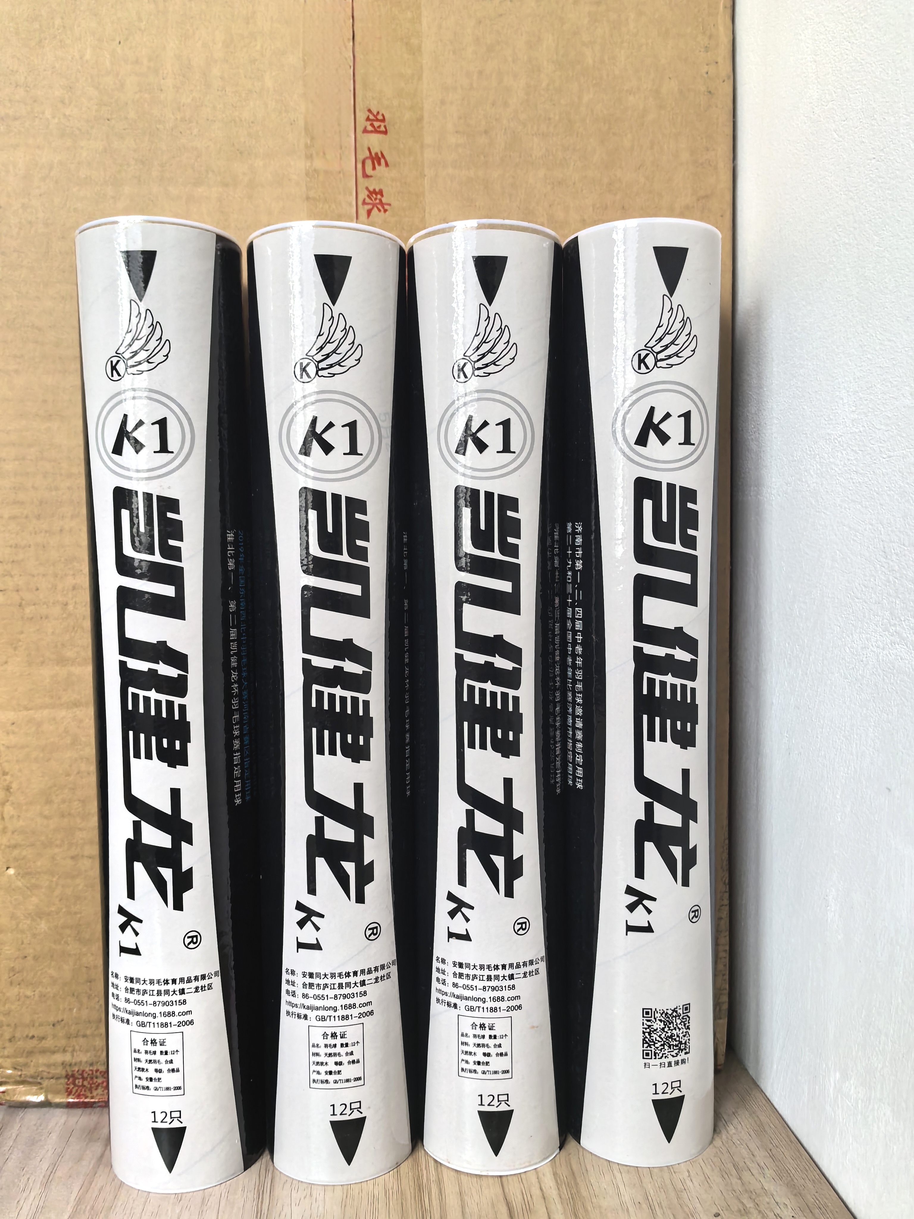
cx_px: 457
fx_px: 951
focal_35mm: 27
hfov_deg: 51.4
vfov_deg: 65.3
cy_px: 610
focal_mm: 5.75
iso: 200
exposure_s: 1/100
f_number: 2
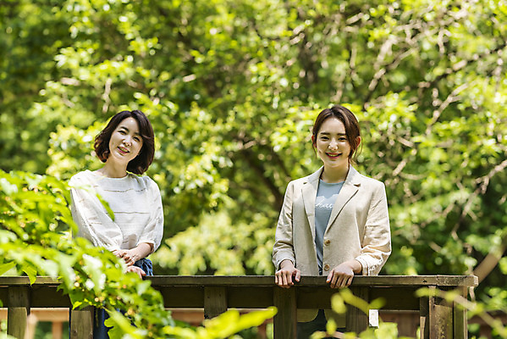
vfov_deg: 16.1
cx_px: 254
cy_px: 170
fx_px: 1198
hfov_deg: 23.9
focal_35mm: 85
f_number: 2.2
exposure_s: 1/500
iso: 100
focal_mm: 85
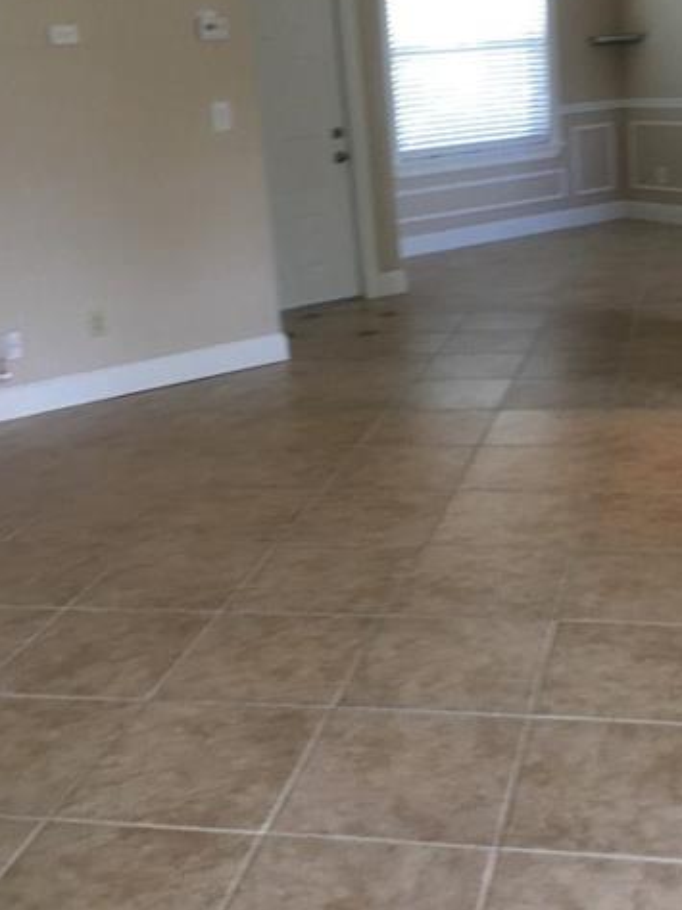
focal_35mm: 47
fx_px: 1236
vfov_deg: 40.2
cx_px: 476
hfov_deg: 30.5
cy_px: 342
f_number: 2.2
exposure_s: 1/15
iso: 50
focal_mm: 4.15
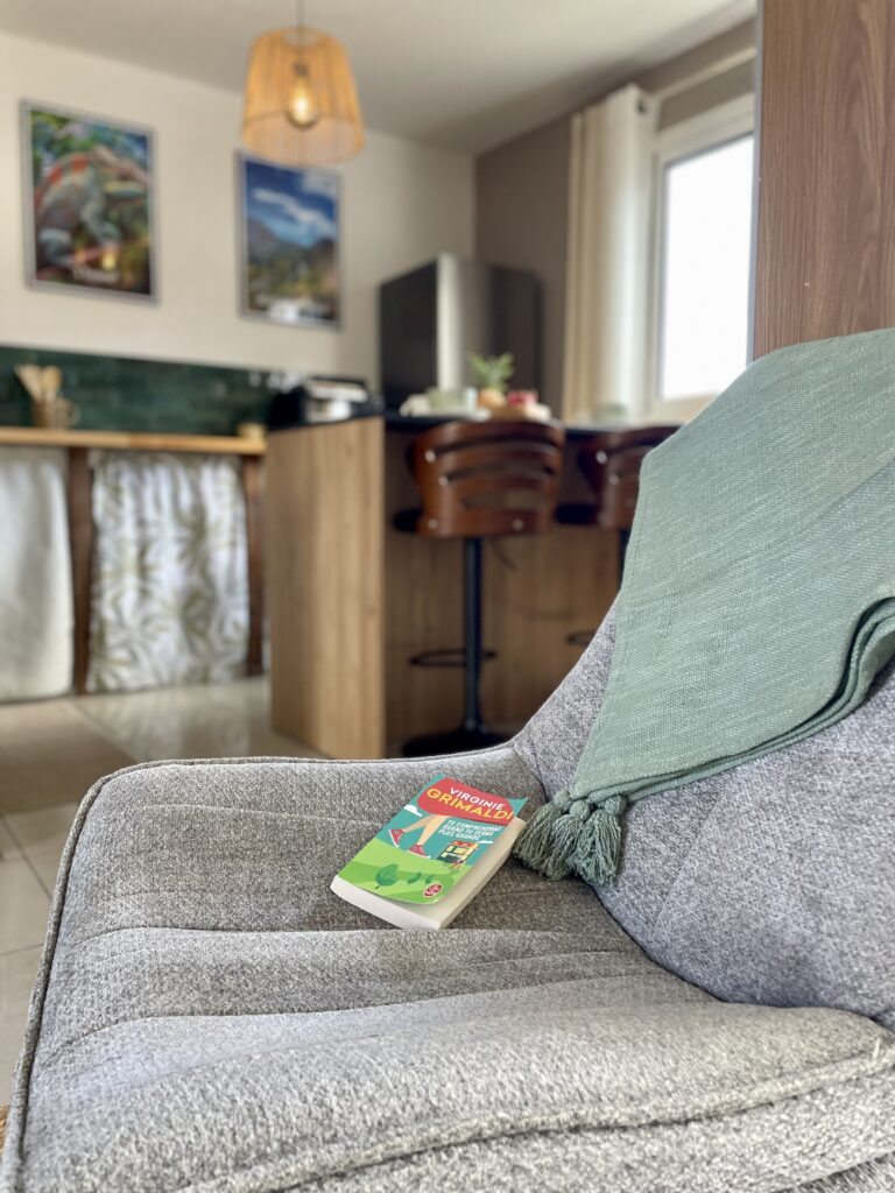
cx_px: 448
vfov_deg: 67.3
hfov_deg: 53.1
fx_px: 896
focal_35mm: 26
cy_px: 596
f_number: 1.6
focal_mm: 4.2
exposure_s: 1/121
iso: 100
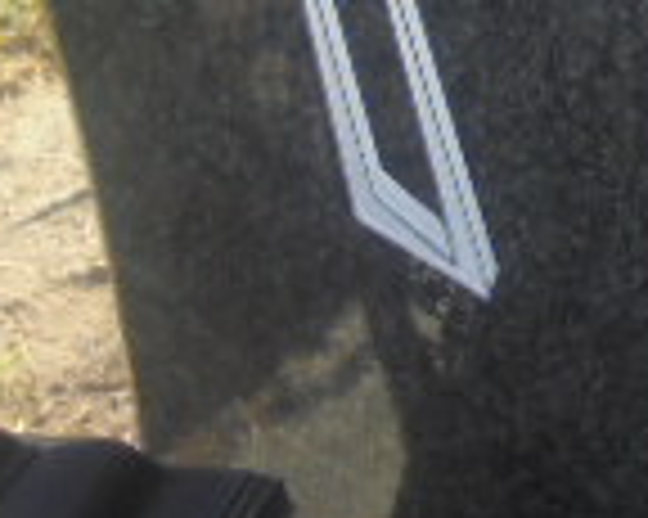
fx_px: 2166
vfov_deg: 12.9
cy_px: -252
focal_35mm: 113
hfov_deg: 15.5
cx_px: 1004
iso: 100
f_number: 3.5
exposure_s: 1/250
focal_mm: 4.6
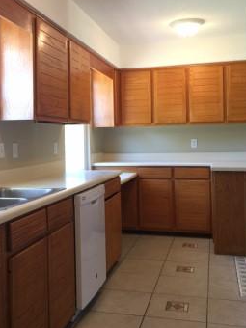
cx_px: 94
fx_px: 388
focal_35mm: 41
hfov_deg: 35.0
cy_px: 146
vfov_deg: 45.7
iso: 40
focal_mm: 4.15
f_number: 2.2
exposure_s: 1/15
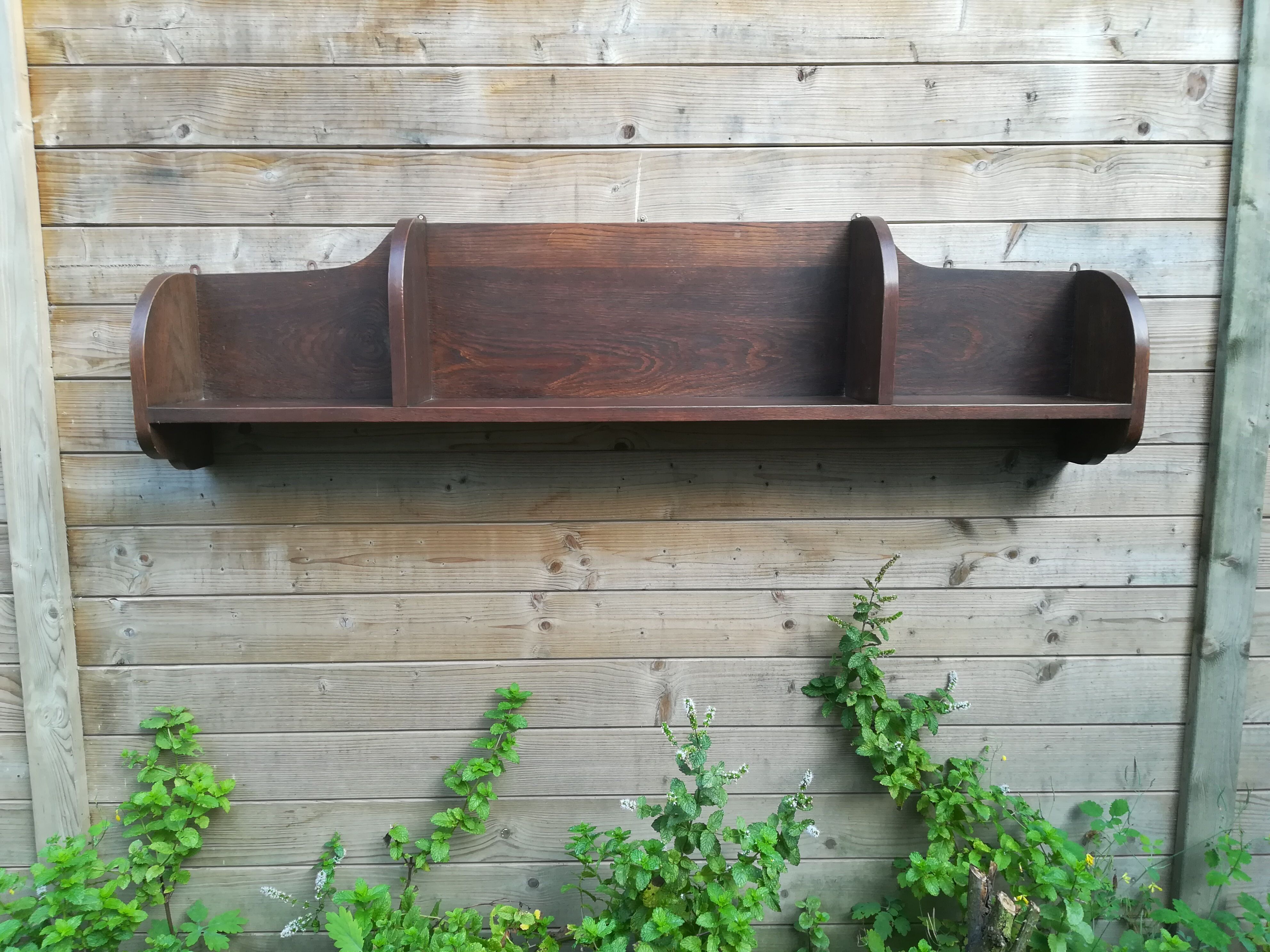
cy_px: 476
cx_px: 635
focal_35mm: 26
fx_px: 954
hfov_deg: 67.3
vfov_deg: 53.1
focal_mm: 3.83
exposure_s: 1/30
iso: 80
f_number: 2.2
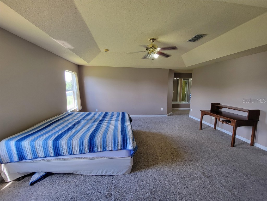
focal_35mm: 13
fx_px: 100
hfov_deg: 106.2
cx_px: 134
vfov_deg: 89.9
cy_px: 100
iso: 125
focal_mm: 2.2
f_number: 2.2
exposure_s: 1/60
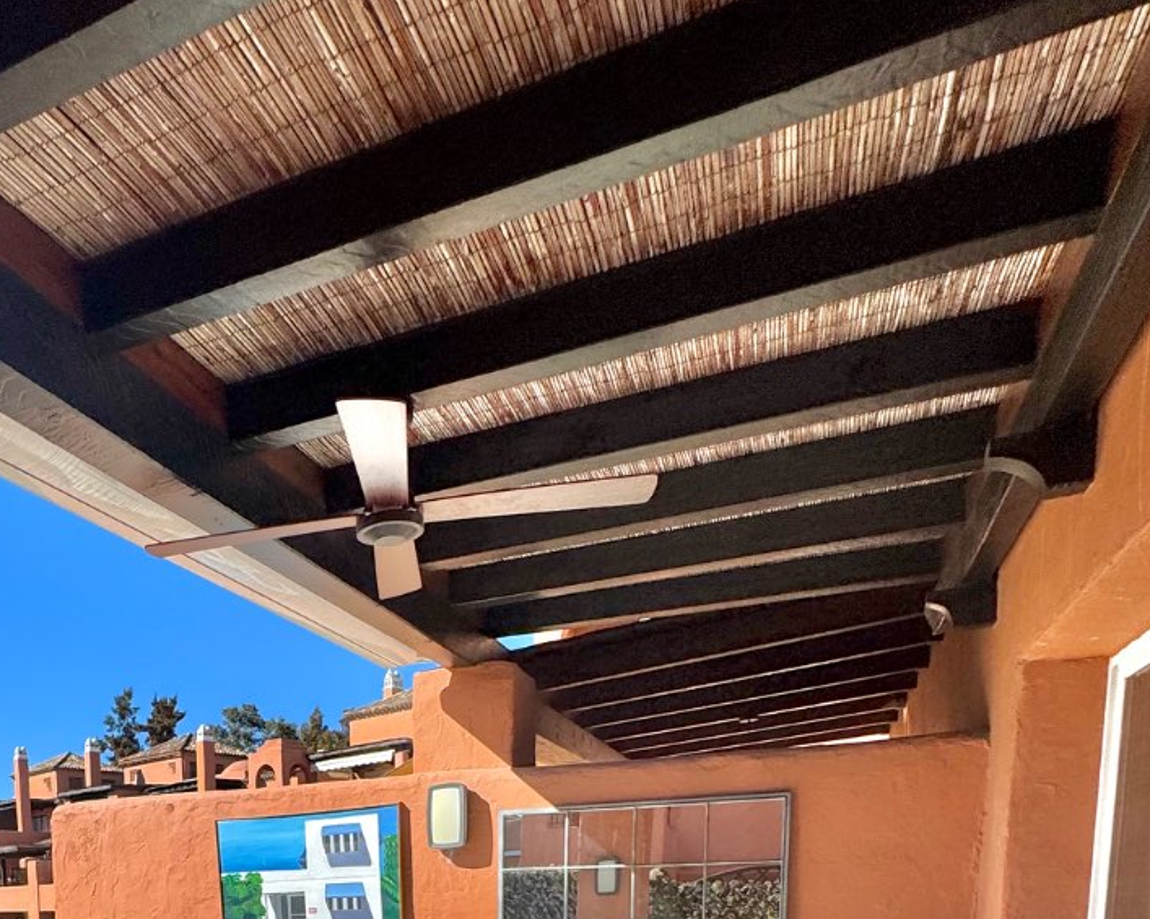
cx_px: 271
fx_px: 987
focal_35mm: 29
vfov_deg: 39.8
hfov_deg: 57.1
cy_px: 1030
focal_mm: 2.22
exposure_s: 1/3106
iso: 50
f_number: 2.2
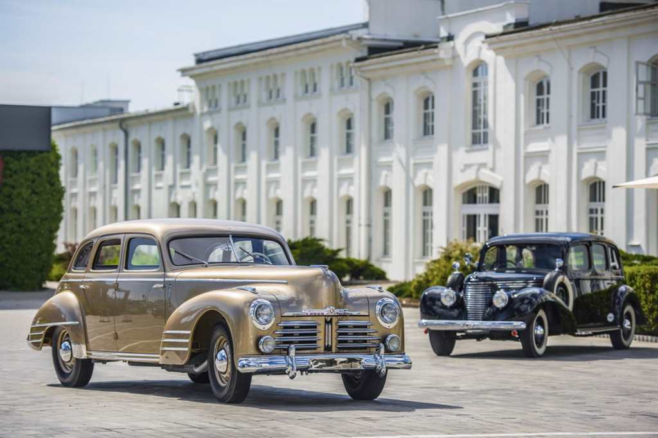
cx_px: 329
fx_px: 2193
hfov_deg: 17.1
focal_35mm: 120
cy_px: 219
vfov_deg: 11.4
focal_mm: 120
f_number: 2.8
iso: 100
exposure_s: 1/640
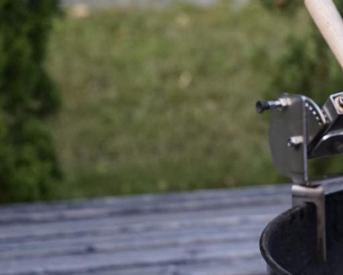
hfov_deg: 7.7
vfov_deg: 6.2
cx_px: 548
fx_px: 2508
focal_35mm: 247
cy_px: -45
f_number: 3.2
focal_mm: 70
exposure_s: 1/125
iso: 640
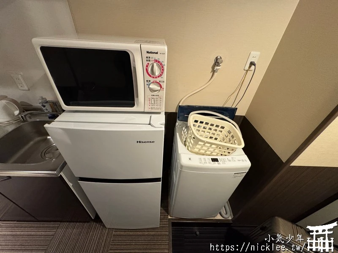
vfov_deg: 85.7
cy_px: 126
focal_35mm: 14
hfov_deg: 102.1
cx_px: 169
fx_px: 137
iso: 500
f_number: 2.2
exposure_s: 1/60
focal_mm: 2.22
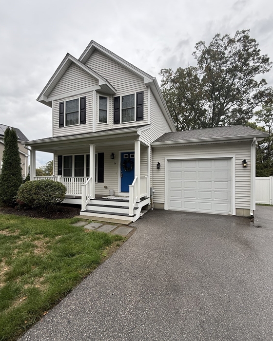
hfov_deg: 84.0
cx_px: 137
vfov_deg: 96.7
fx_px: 151
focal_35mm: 15
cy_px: 178
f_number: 2.2
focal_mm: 2.22
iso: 50
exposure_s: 1/313
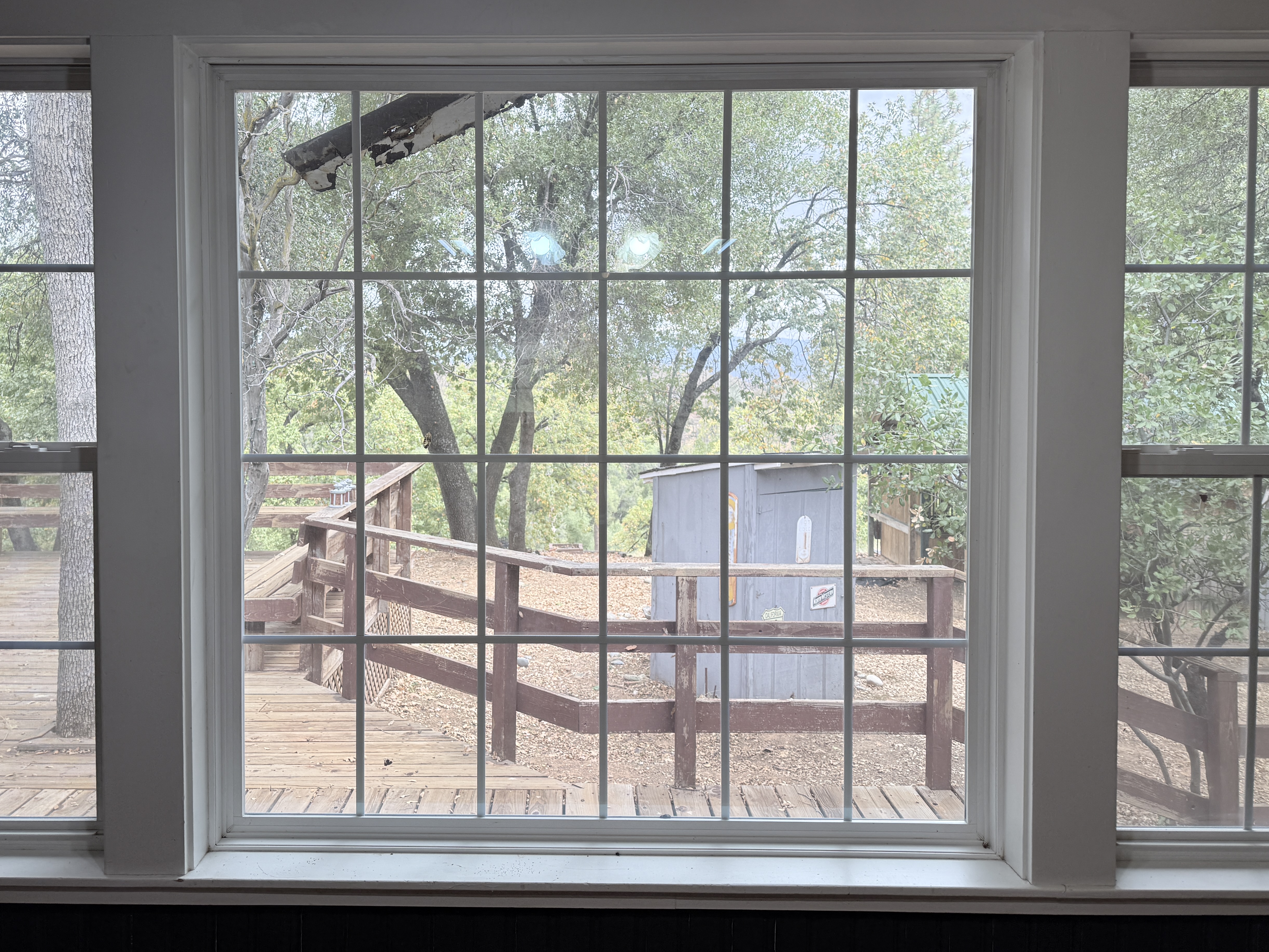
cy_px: 398
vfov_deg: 49.5
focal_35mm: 28
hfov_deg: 63.2
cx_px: 554
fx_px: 1026
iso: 100
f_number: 1.78
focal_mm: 6.76
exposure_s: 1/322
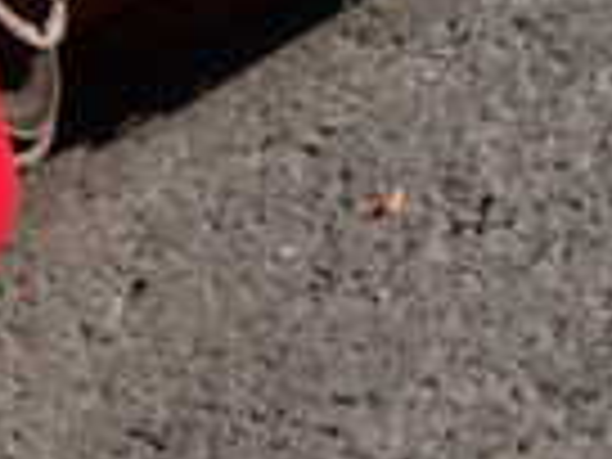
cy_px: 378
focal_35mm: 110
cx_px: -544
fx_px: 1945
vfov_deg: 13.4
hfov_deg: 15.1
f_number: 8
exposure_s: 1/125
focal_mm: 4.5
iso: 100
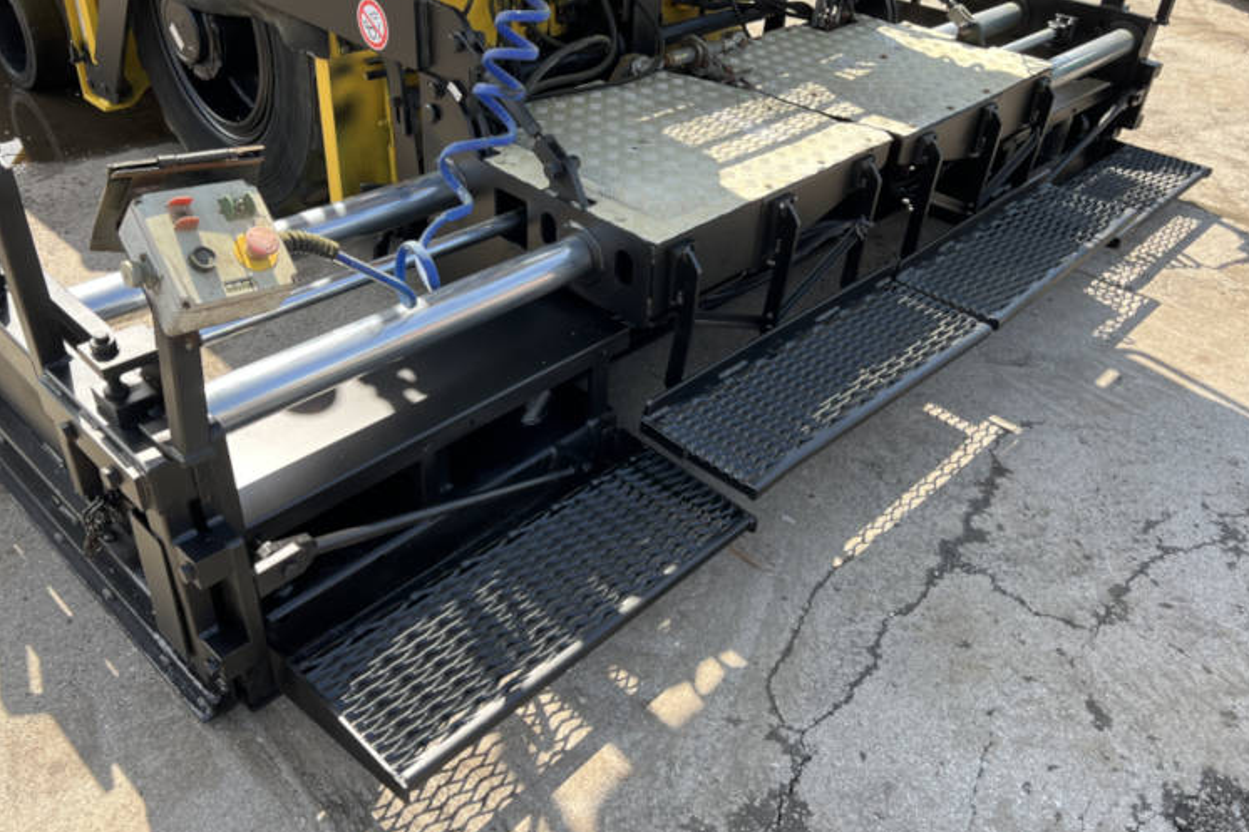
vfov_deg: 44.8
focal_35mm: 29
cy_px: 355
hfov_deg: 63.7
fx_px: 1006
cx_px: 614
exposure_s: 1/723
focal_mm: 5.7
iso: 50
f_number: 1.5
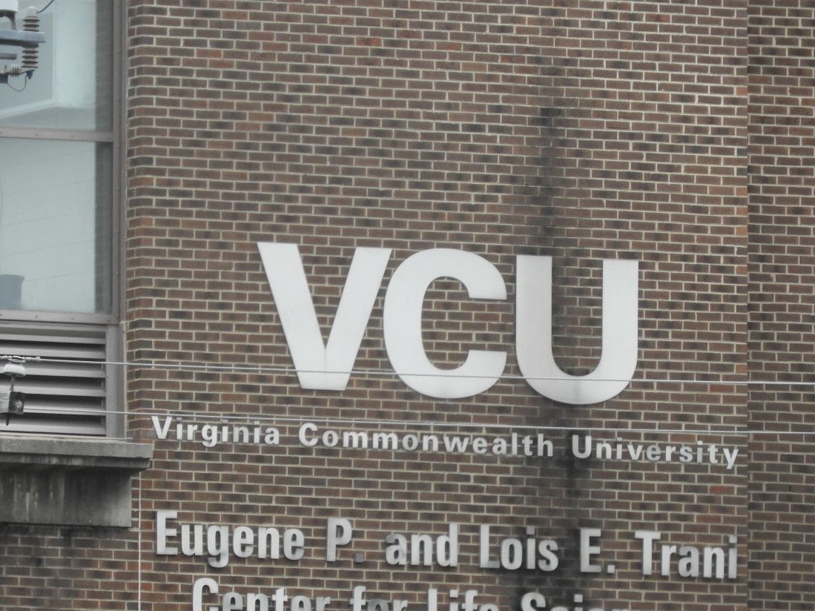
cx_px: 383
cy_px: 392
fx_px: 20057
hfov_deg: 2.3
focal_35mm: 852
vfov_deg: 1.7
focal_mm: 116.5
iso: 400
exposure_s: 1/160
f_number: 5.6
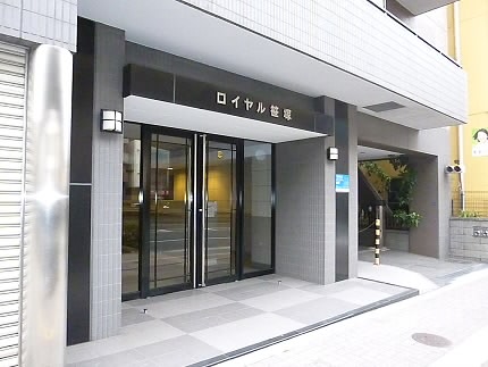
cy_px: 184
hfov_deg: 69.4
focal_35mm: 25
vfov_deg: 54.9
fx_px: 353
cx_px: 244
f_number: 3.1
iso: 1600
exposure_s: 1/250
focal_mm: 4.5
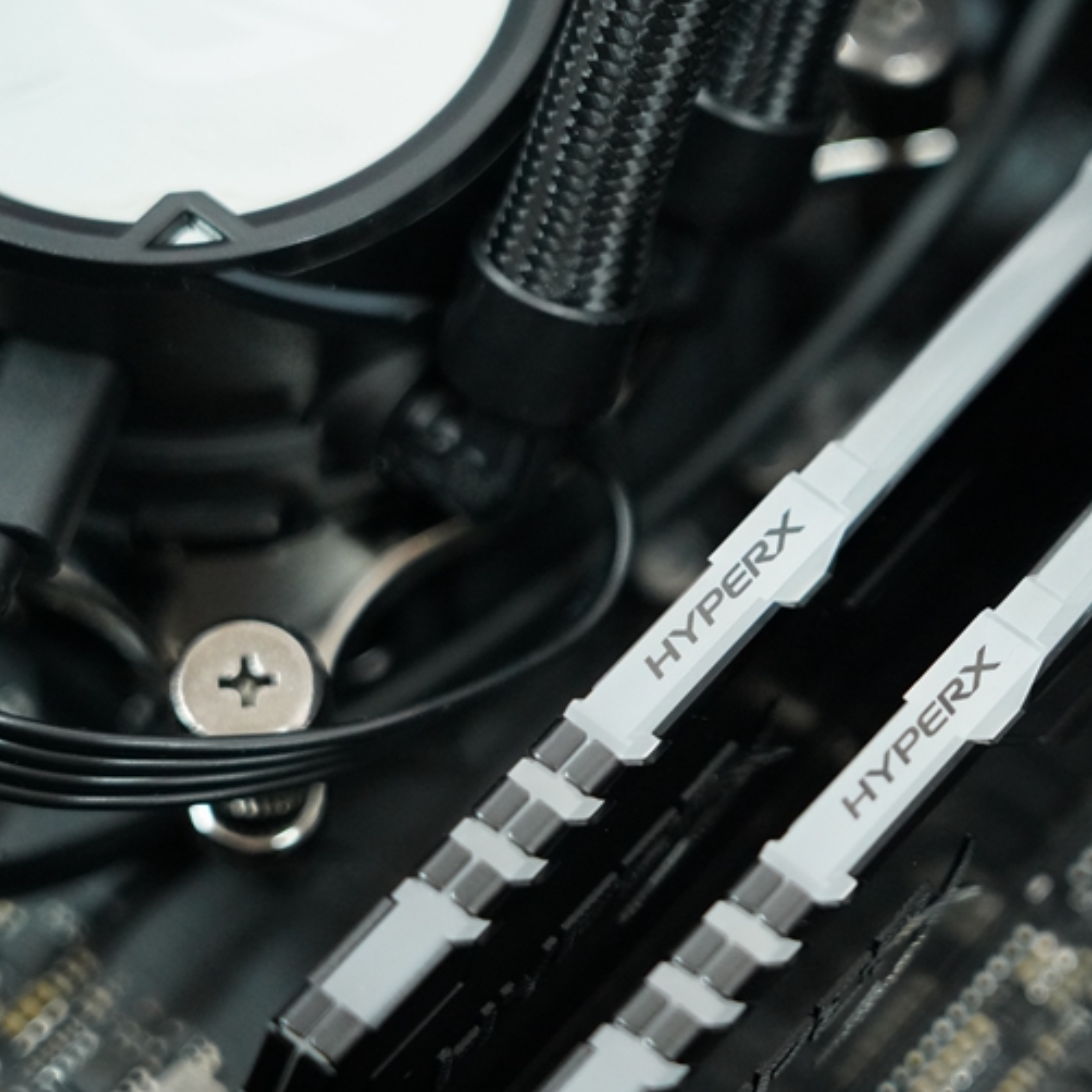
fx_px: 5710
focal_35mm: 160
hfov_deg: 10.9
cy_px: 616
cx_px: 929
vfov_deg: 10.9
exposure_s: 1/100
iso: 8000
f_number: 4
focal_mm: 105
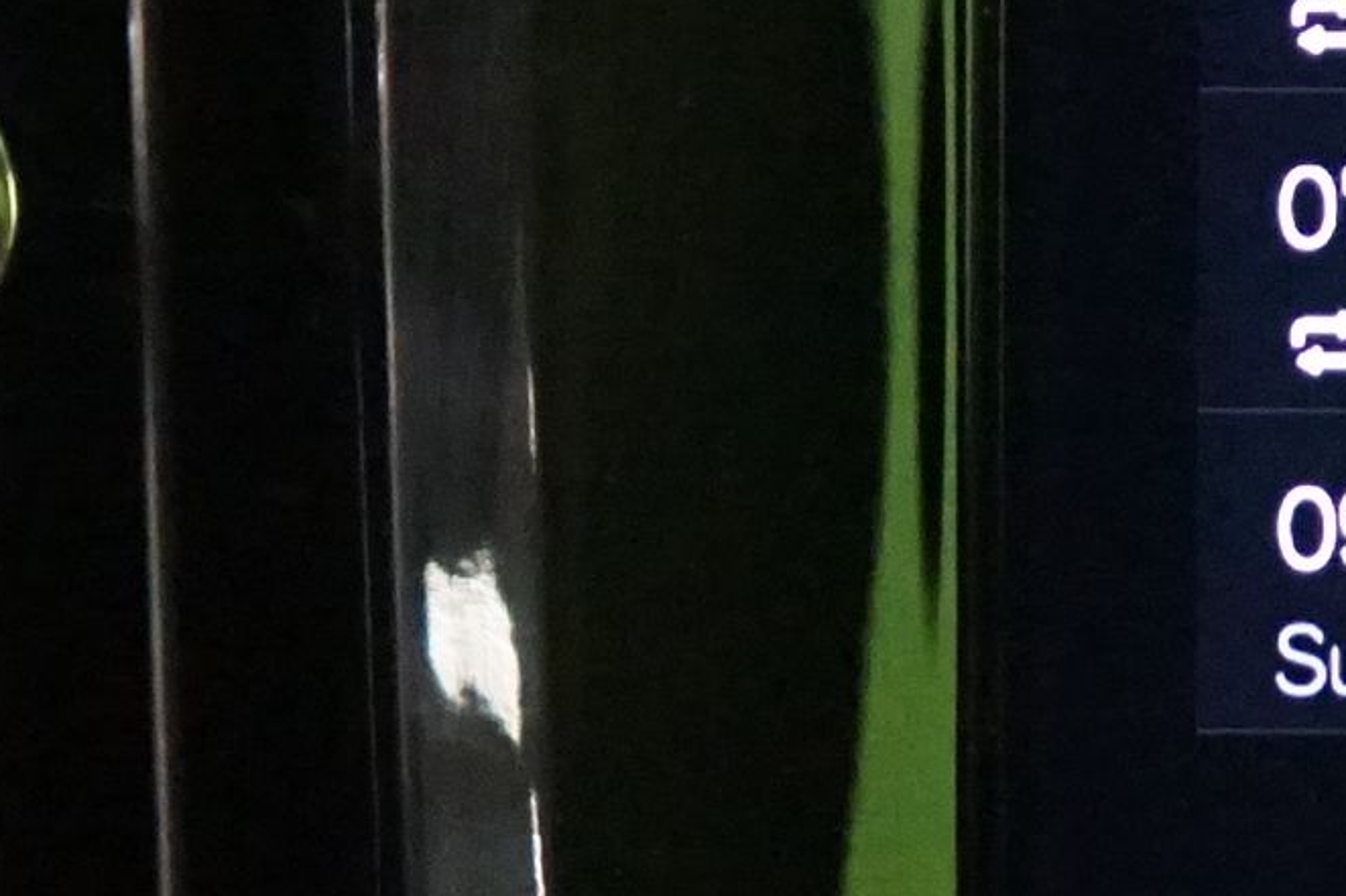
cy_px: -270
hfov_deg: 8.7
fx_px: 8447
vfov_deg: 6.0
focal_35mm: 226
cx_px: 2462
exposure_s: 1/20
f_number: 4
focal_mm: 38
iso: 6400
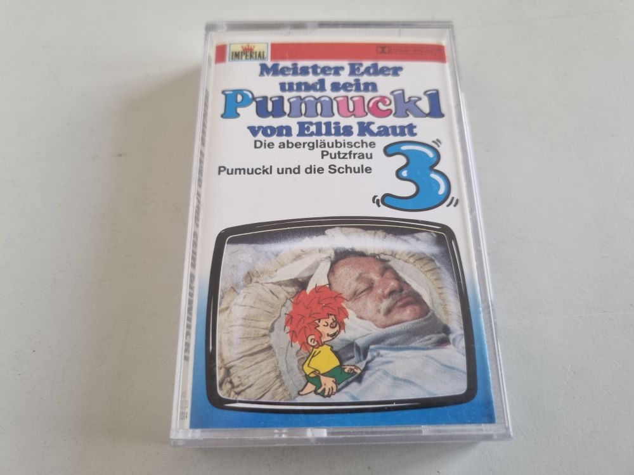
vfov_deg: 53.1
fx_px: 476
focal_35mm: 26
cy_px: 238
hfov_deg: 67.3
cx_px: 317
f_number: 1.8
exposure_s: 1/50
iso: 160
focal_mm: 5.4
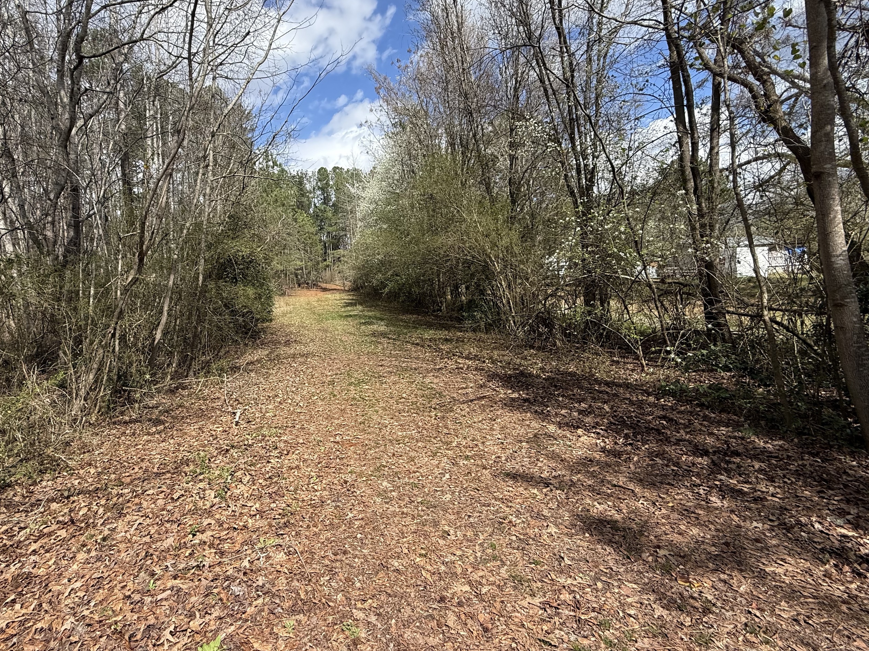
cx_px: 357
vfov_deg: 74.6
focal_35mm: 17
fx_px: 427
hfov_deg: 90.1
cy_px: 300
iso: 64
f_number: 2.2
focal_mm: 2.22
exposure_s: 1/1339
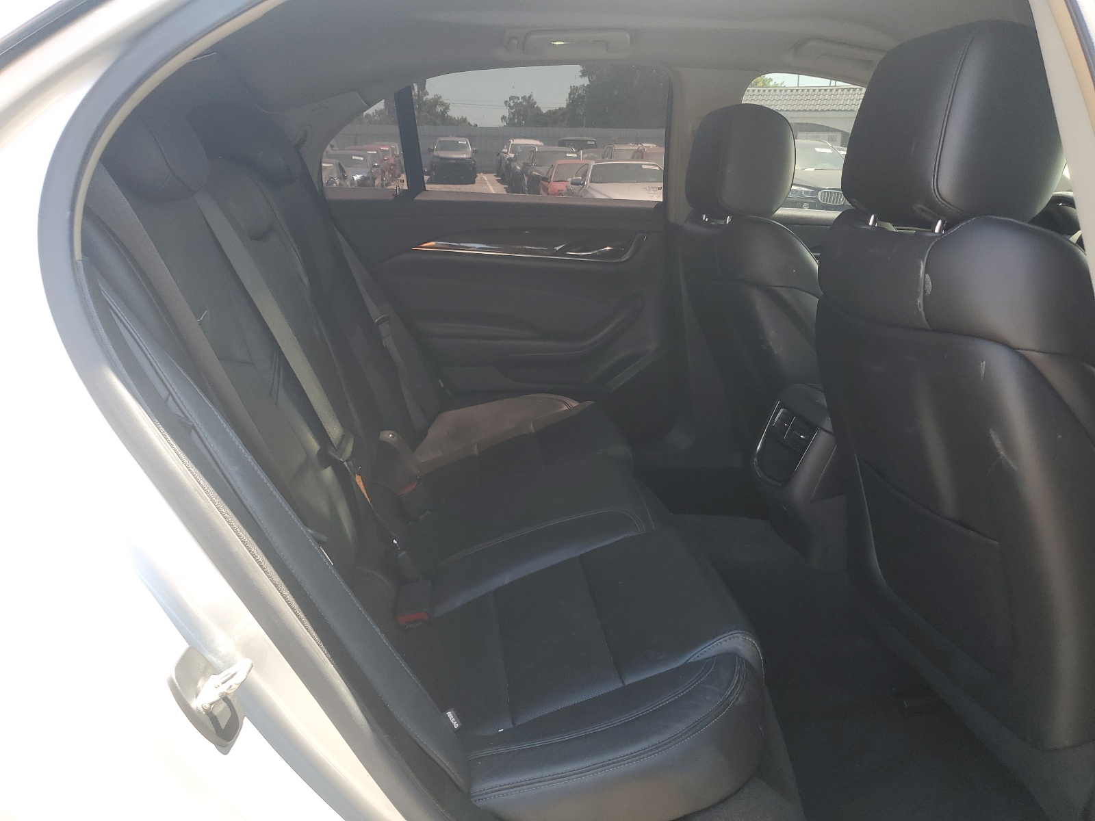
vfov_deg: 53.1
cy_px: 410
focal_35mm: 26
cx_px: 548
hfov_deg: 67.3
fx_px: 822
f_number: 1.5
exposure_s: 1/263
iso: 50
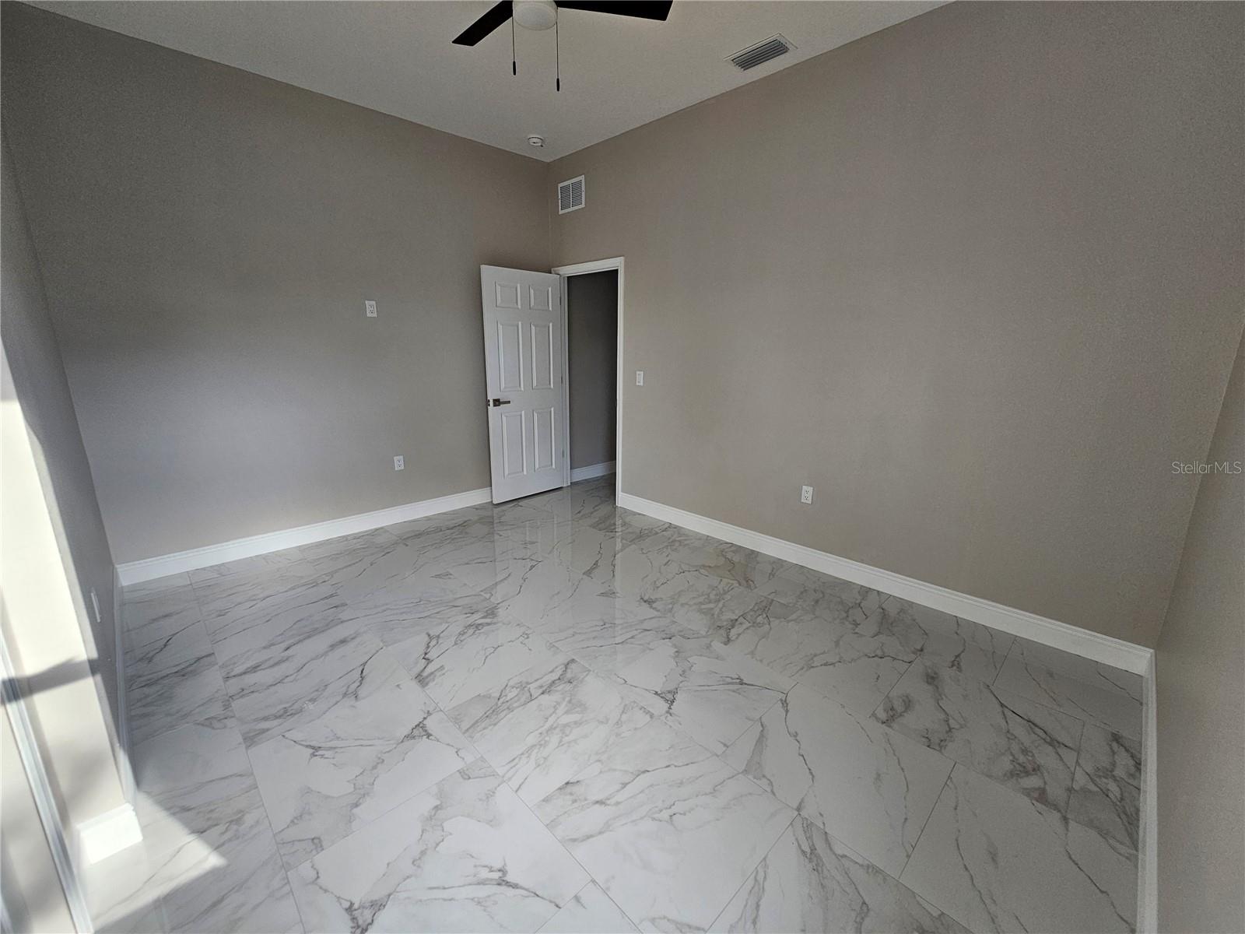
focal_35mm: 13
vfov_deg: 89.9
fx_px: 468
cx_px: 622
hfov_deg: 106.2
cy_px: 467
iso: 80
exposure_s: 1/60
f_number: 2.2
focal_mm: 2.2
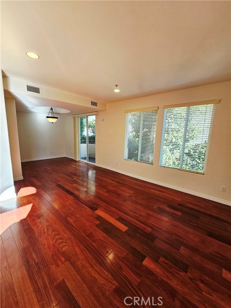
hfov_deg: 89.9
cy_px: 154
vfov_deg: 106.2
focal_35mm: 13
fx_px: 116
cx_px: 116
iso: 64
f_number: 2.2
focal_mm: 2.2
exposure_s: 1/120
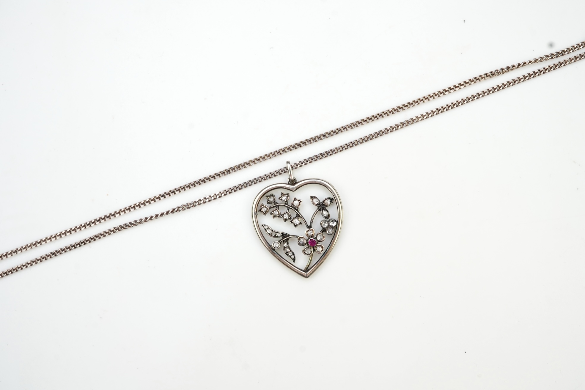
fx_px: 731
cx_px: 292
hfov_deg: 43.6
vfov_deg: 29.9
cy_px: 195
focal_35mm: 45
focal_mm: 30
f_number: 18
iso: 500
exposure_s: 1/20
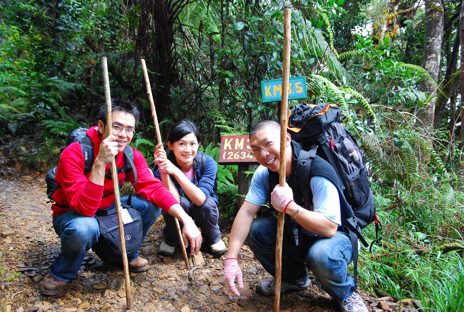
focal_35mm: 33
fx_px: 426
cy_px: 156
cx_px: 232
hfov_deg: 57.1
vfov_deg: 40.1
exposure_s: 1/80
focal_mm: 22
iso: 200
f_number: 4.5
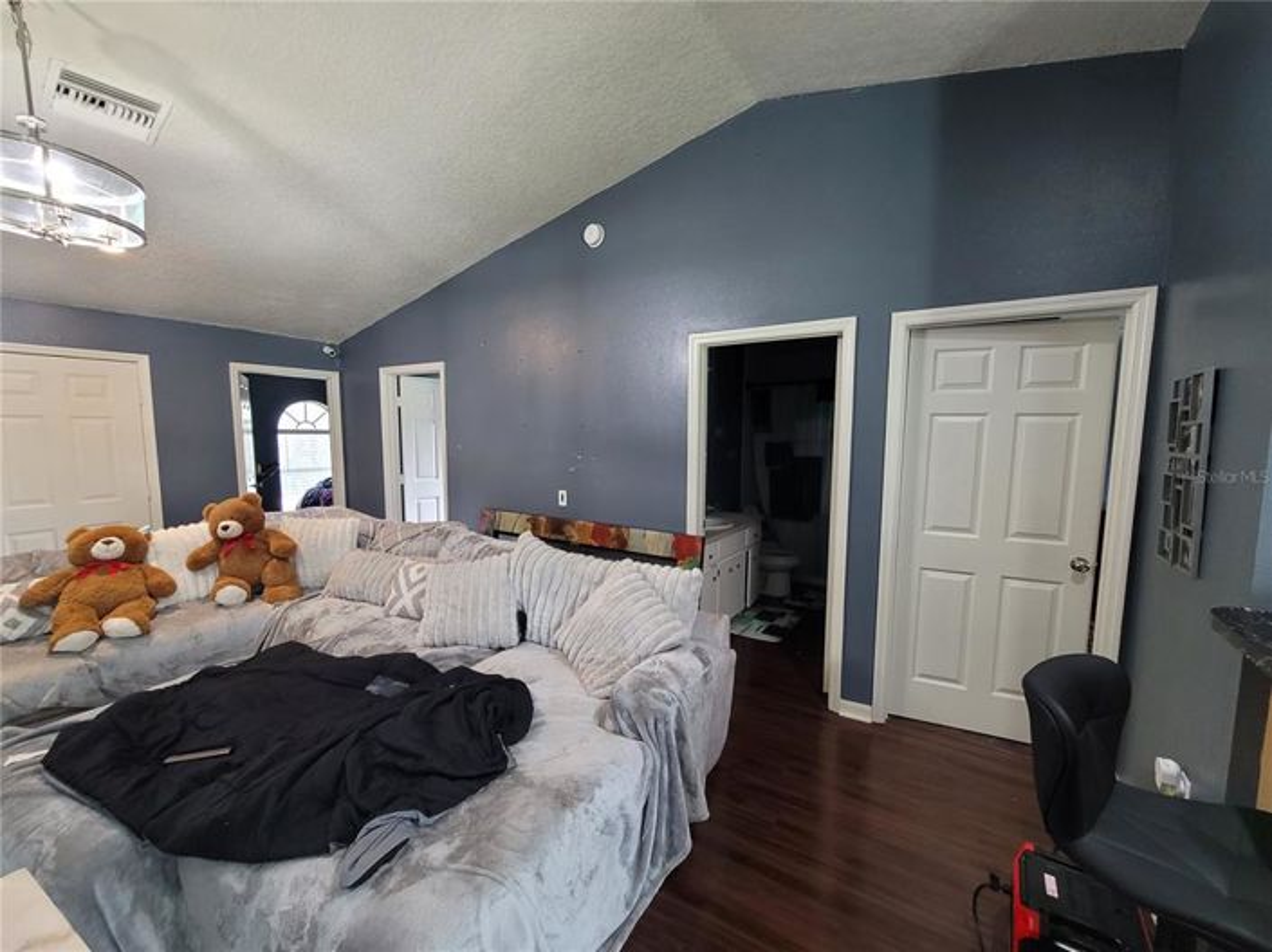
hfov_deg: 106.2
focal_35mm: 13
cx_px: 636
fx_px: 477
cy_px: 476
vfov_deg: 89.9
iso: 320
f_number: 2.2
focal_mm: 2.2
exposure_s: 1/30
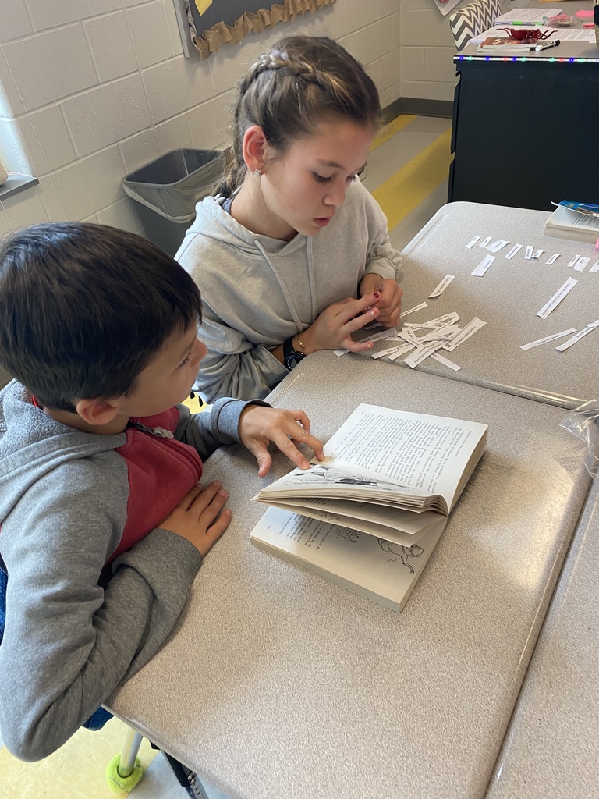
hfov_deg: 53.1
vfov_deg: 67.3
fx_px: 600
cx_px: 300
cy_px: 400
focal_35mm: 26
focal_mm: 4.25
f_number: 1.8
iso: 80
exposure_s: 1/60
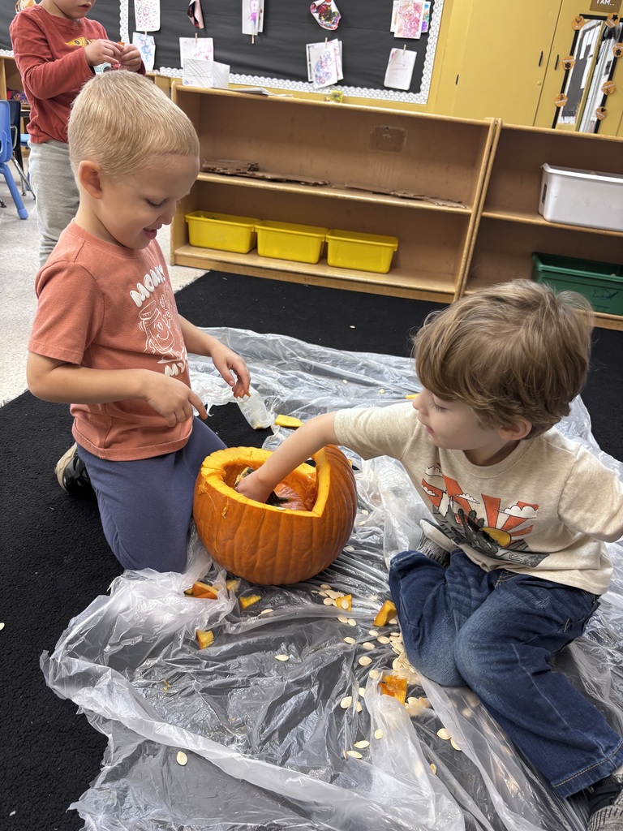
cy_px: 416
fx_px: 624
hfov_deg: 53.1
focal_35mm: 26
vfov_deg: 67.3
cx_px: 312
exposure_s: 1/60
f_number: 1.6
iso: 100
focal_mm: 5.96
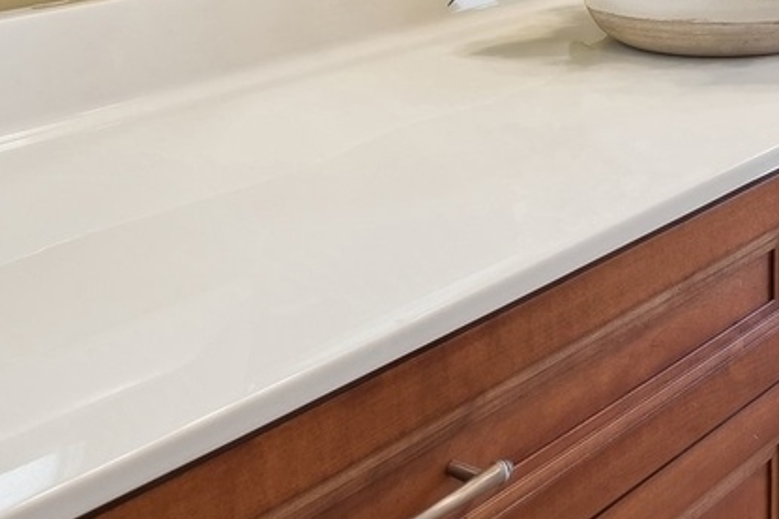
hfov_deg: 24.2
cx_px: 993
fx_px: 1601
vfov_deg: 16.5
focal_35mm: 74
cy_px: -296
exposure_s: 1/20
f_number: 8
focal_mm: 19
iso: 400
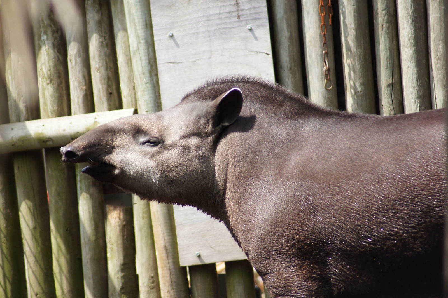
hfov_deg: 4.6
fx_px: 5597
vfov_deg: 3.1
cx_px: 224
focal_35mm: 450
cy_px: 149
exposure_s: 1/500
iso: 400
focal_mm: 300
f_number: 5.6
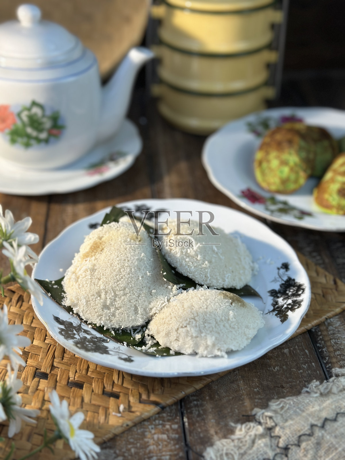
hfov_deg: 30.3
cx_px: 172
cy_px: 230
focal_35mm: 48
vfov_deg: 39.7
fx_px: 638
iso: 64
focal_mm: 6.86
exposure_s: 1/122
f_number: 1.78
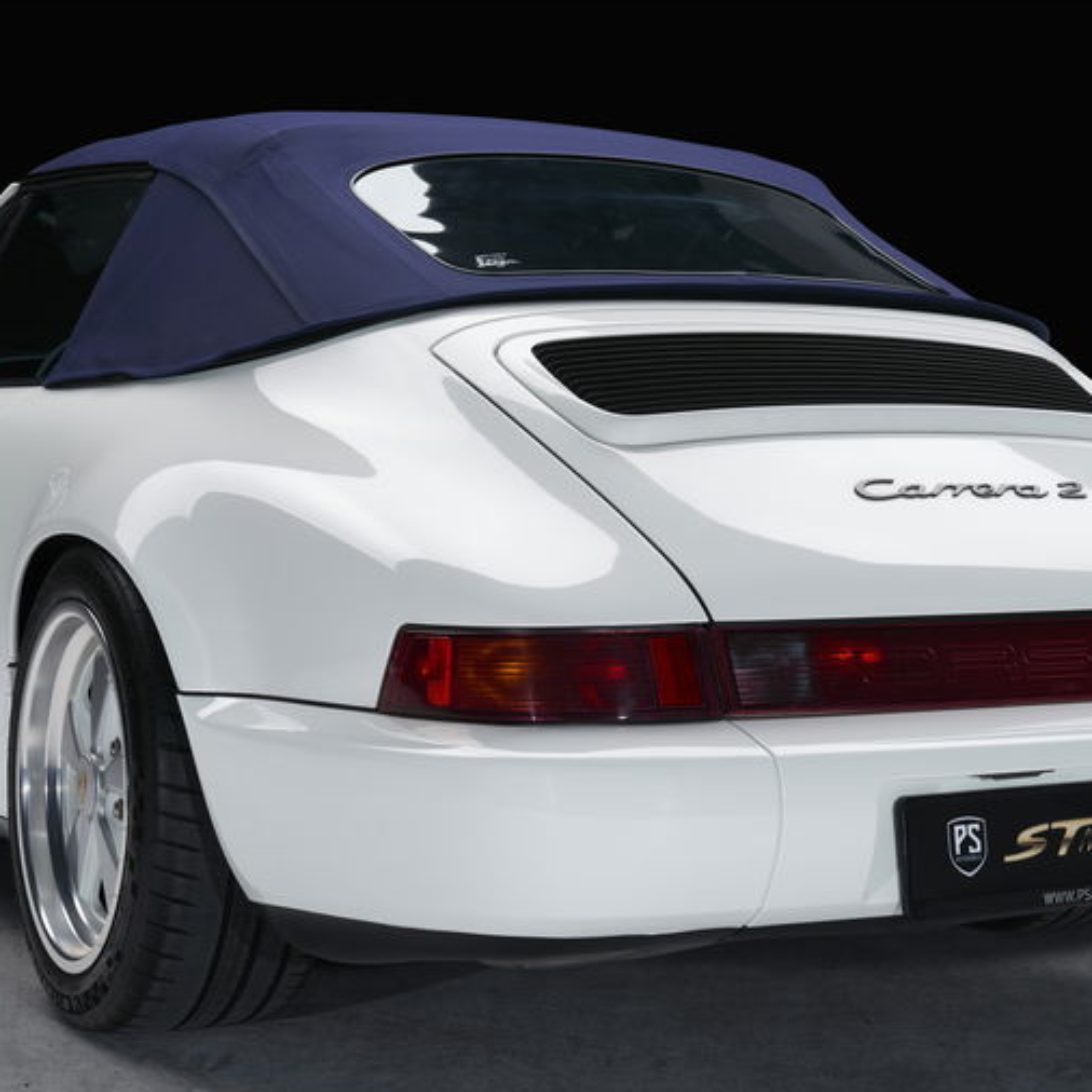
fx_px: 2534
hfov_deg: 24.2
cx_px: 701
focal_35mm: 71
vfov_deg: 24.3
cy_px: 544
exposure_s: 1/50
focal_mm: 55
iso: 80
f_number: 10
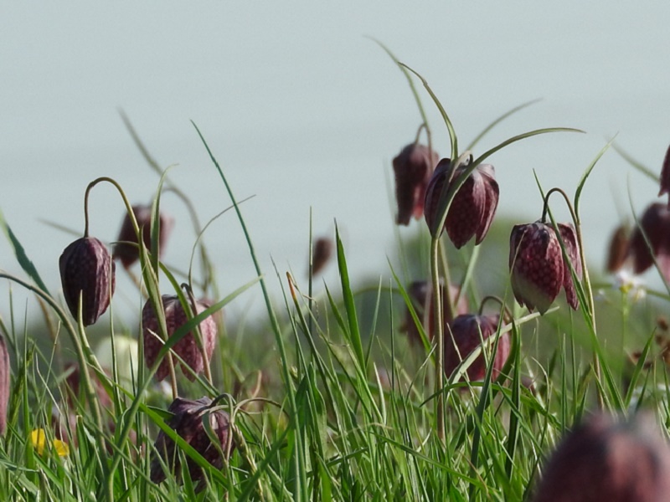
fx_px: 5807
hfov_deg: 6.6
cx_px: 335
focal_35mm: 300
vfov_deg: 5.0
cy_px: 251
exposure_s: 1/640
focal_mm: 53.7
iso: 100
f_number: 5.5
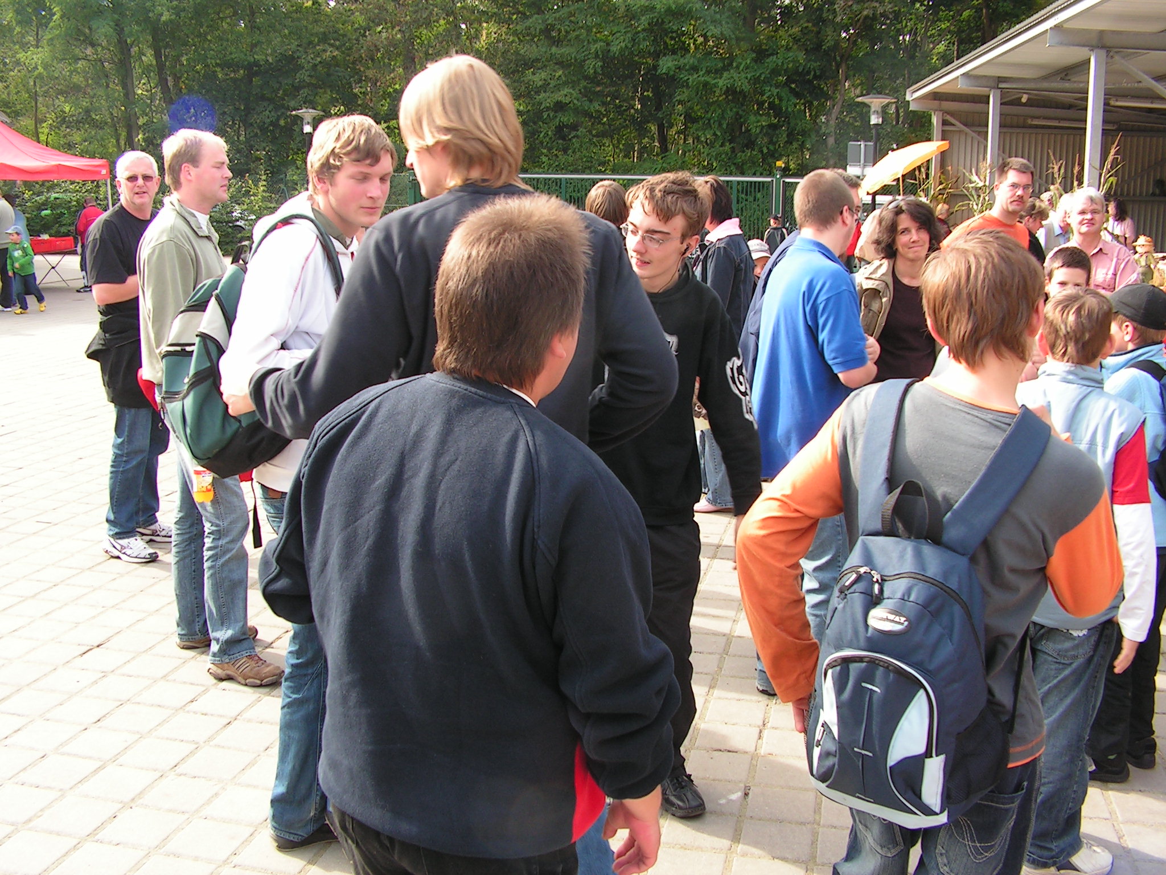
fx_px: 1213
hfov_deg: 51.4
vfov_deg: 39.7
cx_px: 583
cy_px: 438
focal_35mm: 36
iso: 64
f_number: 4.8
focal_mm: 6
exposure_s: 1/60
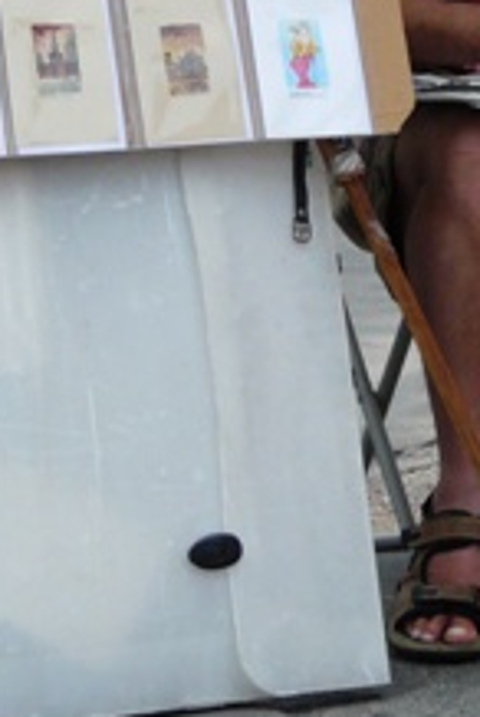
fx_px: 7555
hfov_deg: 3.6
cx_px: 293
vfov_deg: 5.4
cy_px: -326
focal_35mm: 379
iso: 100
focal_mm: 19.2
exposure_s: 1/250
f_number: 5
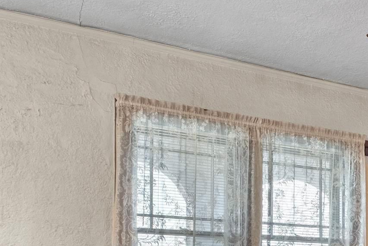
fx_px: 552
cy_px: 306
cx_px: 373
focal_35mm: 54
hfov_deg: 33.5
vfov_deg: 22.8
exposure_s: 1/4
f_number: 7.1
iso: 800
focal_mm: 10
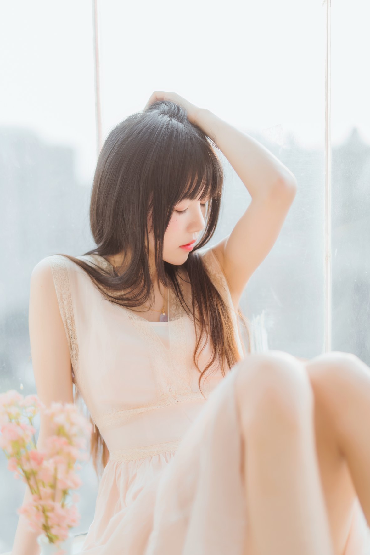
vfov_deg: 38.9
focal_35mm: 51
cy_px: 275
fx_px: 786
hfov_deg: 26.5
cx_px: 183
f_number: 1.4
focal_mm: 50
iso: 100
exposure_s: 1/400
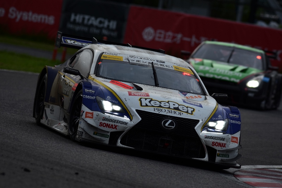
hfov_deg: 4.6
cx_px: 141
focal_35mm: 450
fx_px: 3524
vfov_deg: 3.1
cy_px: 94
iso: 250
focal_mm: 300
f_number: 4.5
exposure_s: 1/640
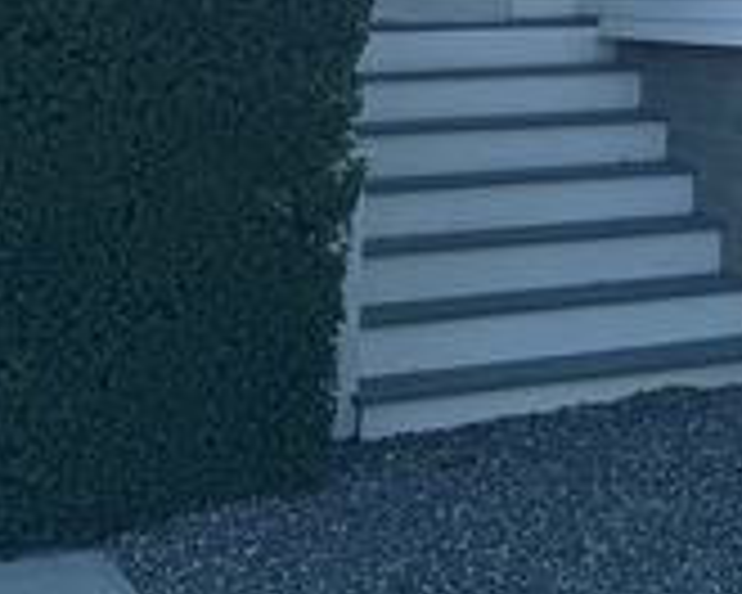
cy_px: -245
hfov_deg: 25.8
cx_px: 679
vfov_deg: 19.3
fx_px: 1559
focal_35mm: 71
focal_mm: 6.76
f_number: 1.78
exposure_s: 1/3802
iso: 80
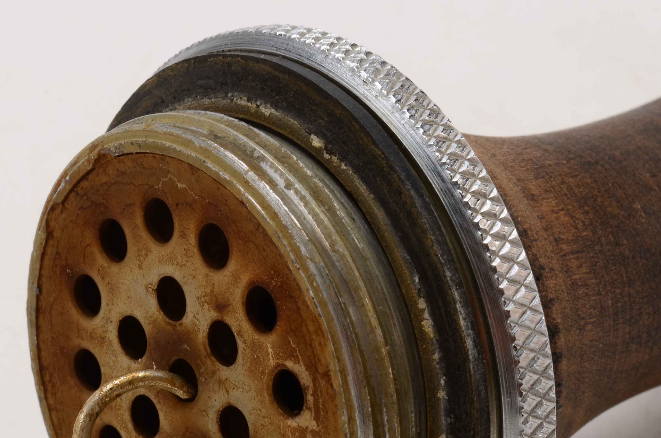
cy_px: 334
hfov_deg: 14.9
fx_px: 2526
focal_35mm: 138
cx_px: 309
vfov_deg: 9.9
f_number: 29
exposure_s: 1/160
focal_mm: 55
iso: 100
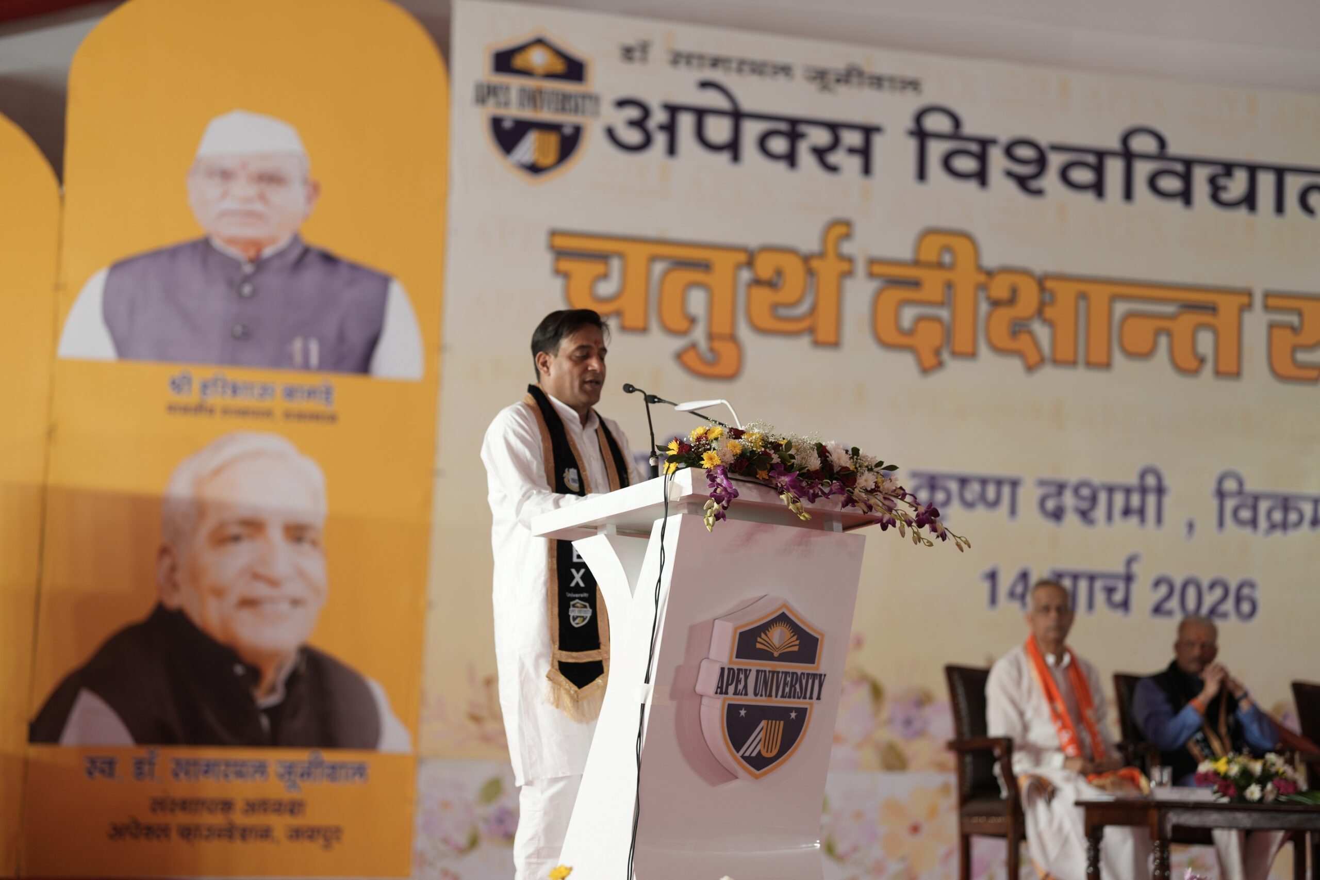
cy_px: 440
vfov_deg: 16.1
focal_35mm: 85
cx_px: 660
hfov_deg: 23.9
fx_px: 3116
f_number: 1.6
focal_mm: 85
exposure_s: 1/100
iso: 125
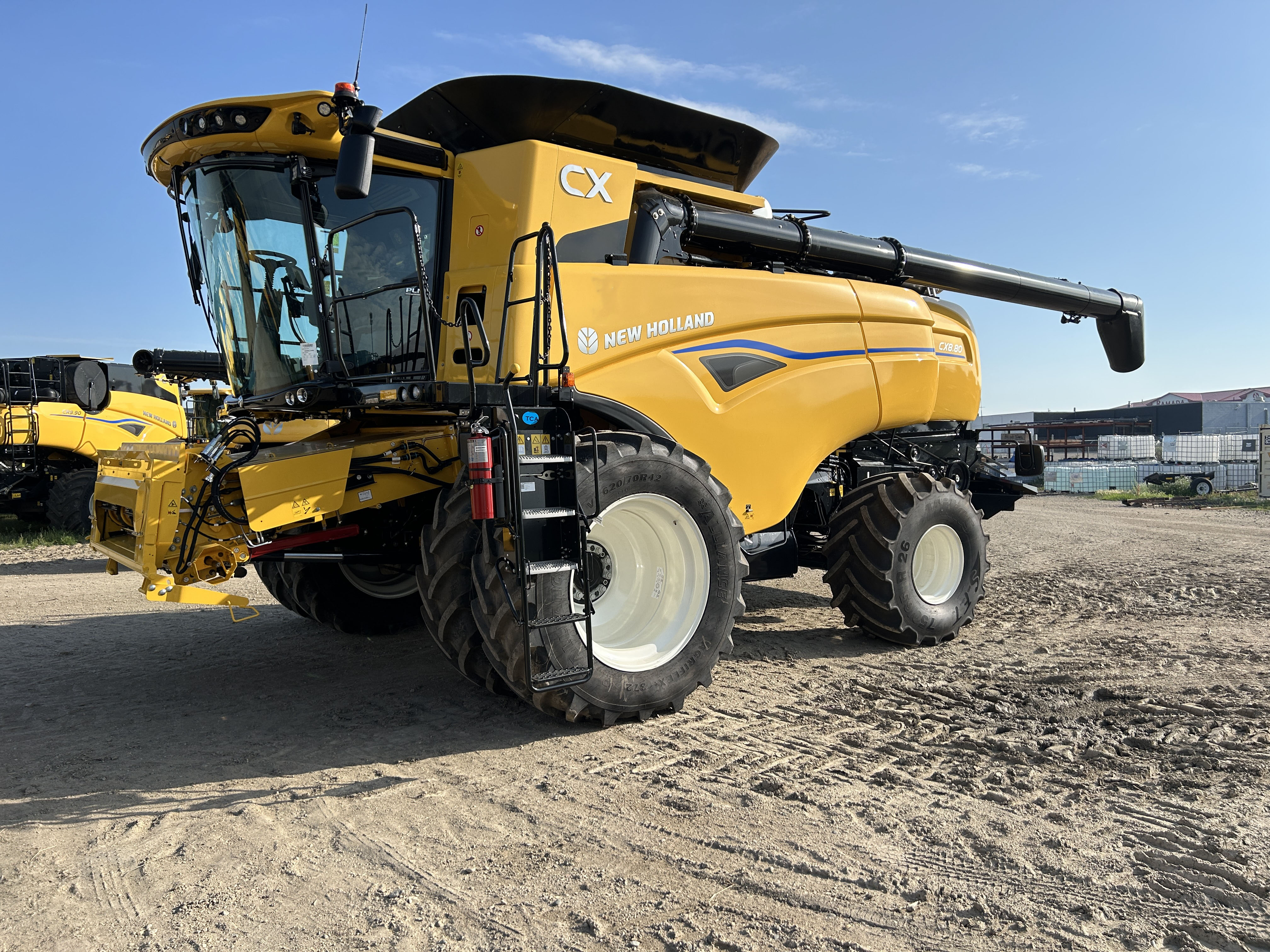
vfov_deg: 53.1
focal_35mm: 26
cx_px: 635
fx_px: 954
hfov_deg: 67.3
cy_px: 476
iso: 50
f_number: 1.5
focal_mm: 5.7
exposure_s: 1/3257
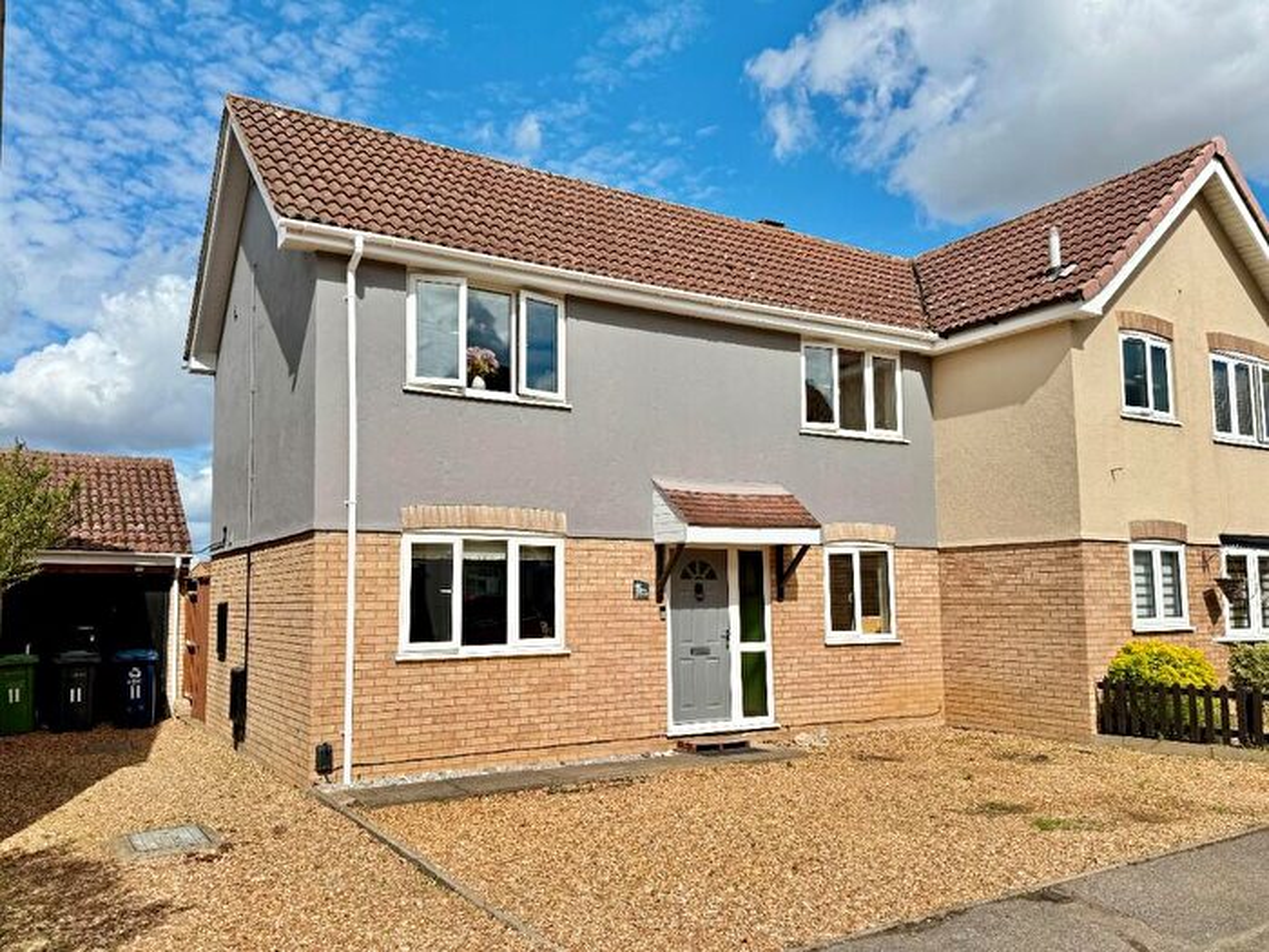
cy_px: 476
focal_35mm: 24
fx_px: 880
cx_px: 634
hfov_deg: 71.6
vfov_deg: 56.8
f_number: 1.78
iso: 80
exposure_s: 1/6173
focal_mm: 6.76
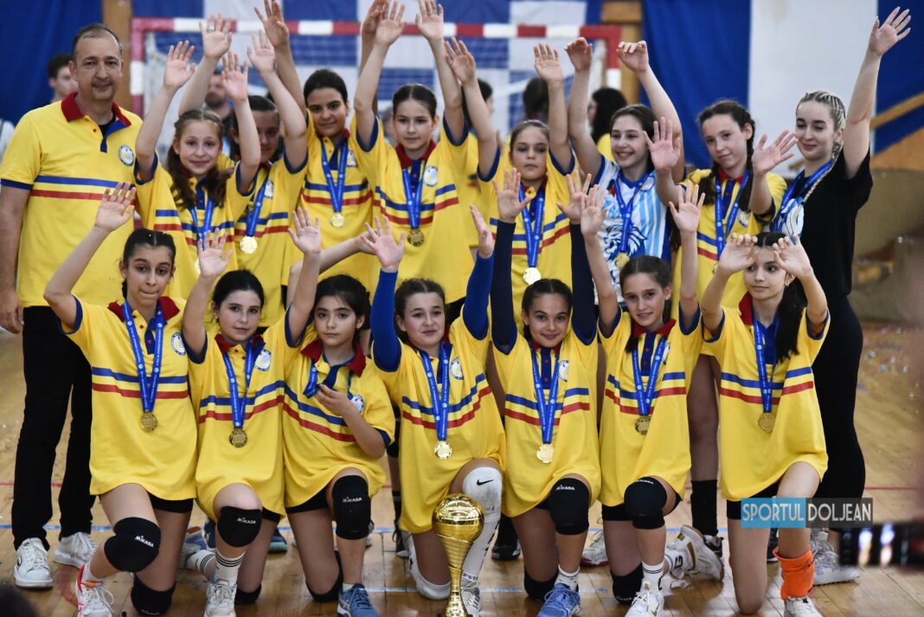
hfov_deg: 23.9
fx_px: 2182
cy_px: 308
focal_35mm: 85
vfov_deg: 16.1
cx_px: 462
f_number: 2.5
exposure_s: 1/1600
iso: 10000
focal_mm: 85
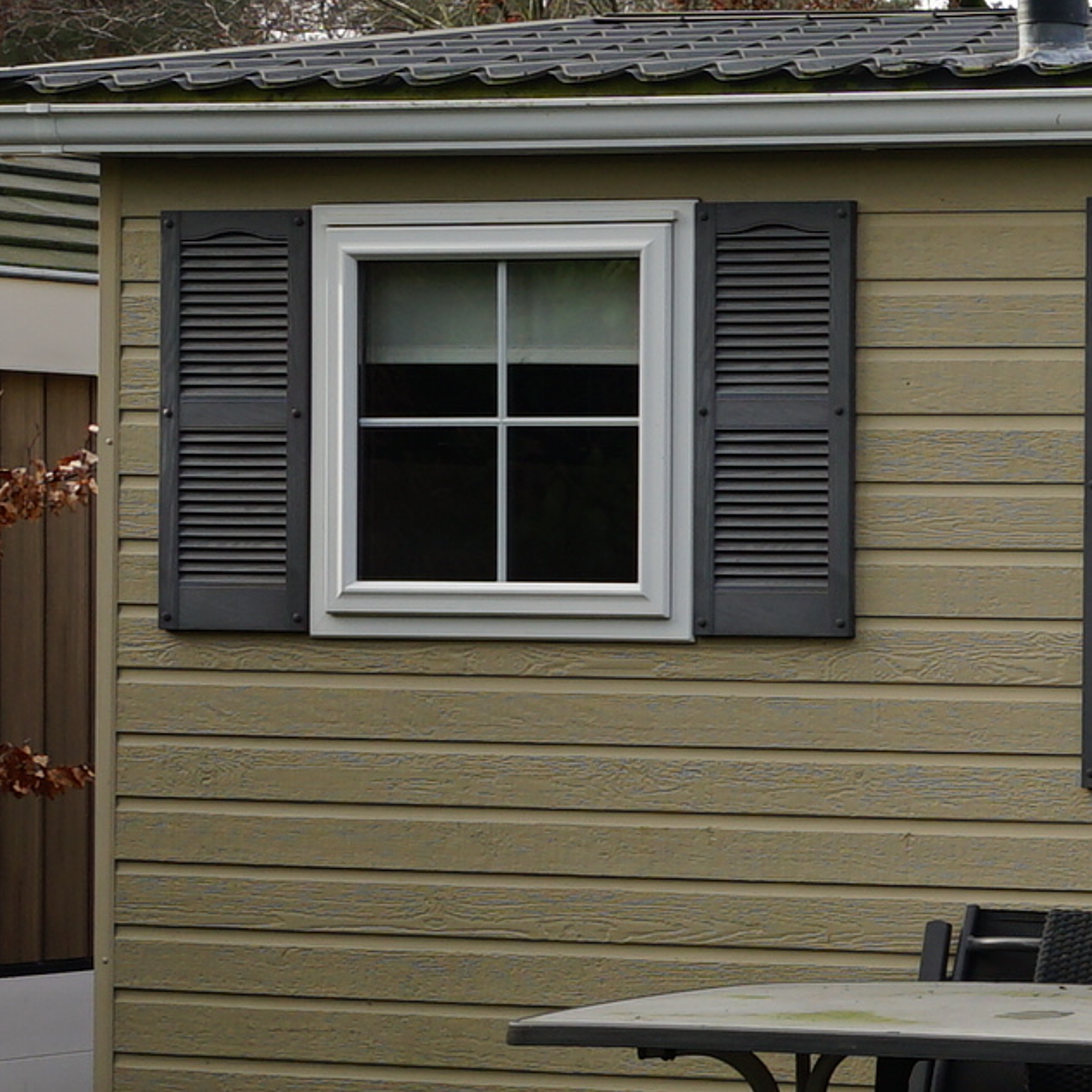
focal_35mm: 111
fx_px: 3962
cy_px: 666
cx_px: 2315
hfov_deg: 13.1
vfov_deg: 15.7
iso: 100
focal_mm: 21
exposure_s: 1/100
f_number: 7.1
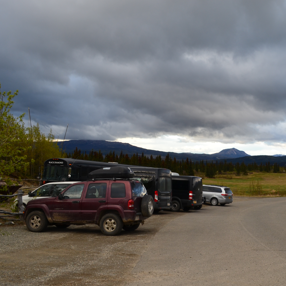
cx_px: 231
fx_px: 365
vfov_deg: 42.8
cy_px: 158
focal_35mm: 39
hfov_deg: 40.9
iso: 320
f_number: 10
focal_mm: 18
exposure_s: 1/60
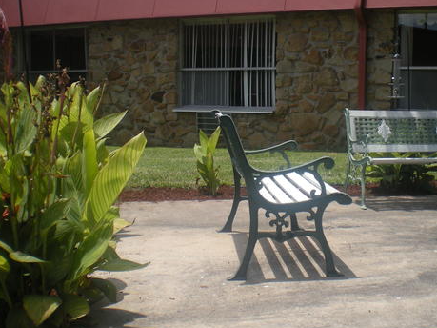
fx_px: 669
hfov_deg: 36.0
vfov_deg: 27.5
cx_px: 276
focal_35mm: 53
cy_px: 173
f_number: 4.6
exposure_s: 1/390
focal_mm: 6.3
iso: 64
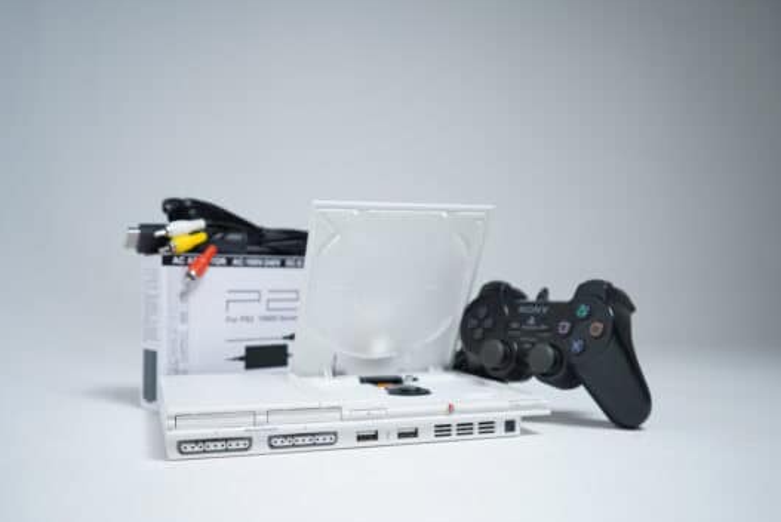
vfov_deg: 40.0
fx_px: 716
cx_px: 372
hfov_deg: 57.2
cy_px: 292
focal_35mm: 33
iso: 800
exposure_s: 1/125
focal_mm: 29
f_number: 3.5
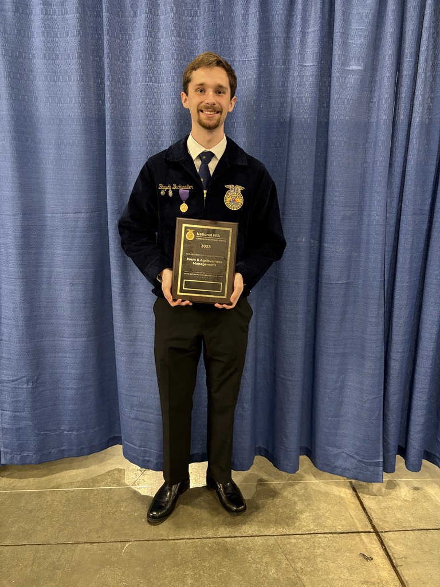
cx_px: 220
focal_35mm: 26
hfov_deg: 53.1
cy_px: 294
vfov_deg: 67.3
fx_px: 441
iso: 400
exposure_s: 1/40
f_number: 1.6
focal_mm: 5.96
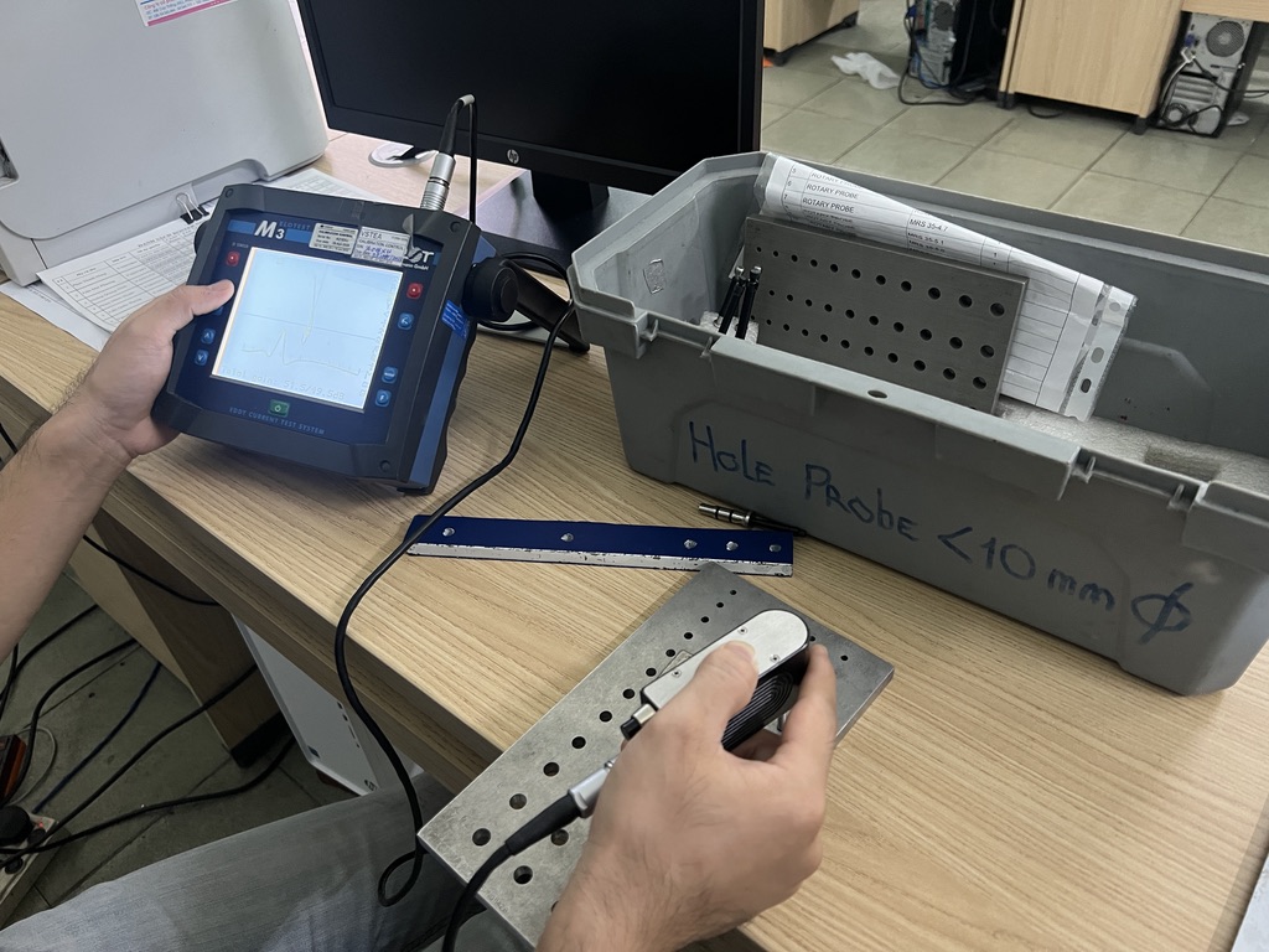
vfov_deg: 53.1
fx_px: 953
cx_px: 634
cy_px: 476
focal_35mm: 26
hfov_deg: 67.3
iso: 125
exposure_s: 1/50
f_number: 1.5
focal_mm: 5.7
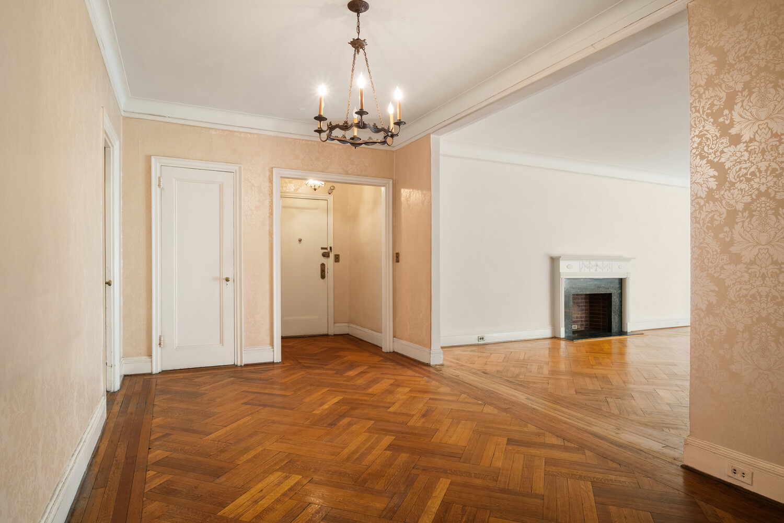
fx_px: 446
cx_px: 392
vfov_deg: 60.7
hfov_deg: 82.6
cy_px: 262
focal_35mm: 20
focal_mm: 20.5
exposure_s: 1/5
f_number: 11
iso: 400
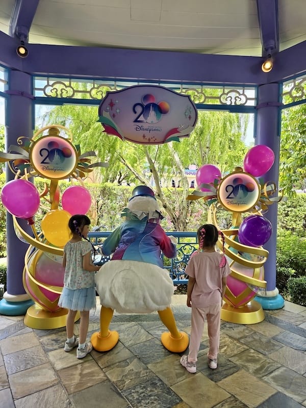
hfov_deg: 58.9
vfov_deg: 73.9
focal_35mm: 23
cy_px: 204
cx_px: 153
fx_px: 271
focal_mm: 6.3
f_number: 1.7
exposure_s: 1/248
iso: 20
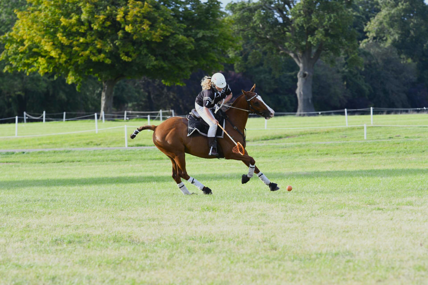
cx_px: 214
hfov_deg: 7.0
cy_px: 142
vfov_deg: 4.7
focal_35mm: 292
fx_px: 3477
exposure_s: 1/1000
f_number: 5
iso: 720
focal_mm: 195
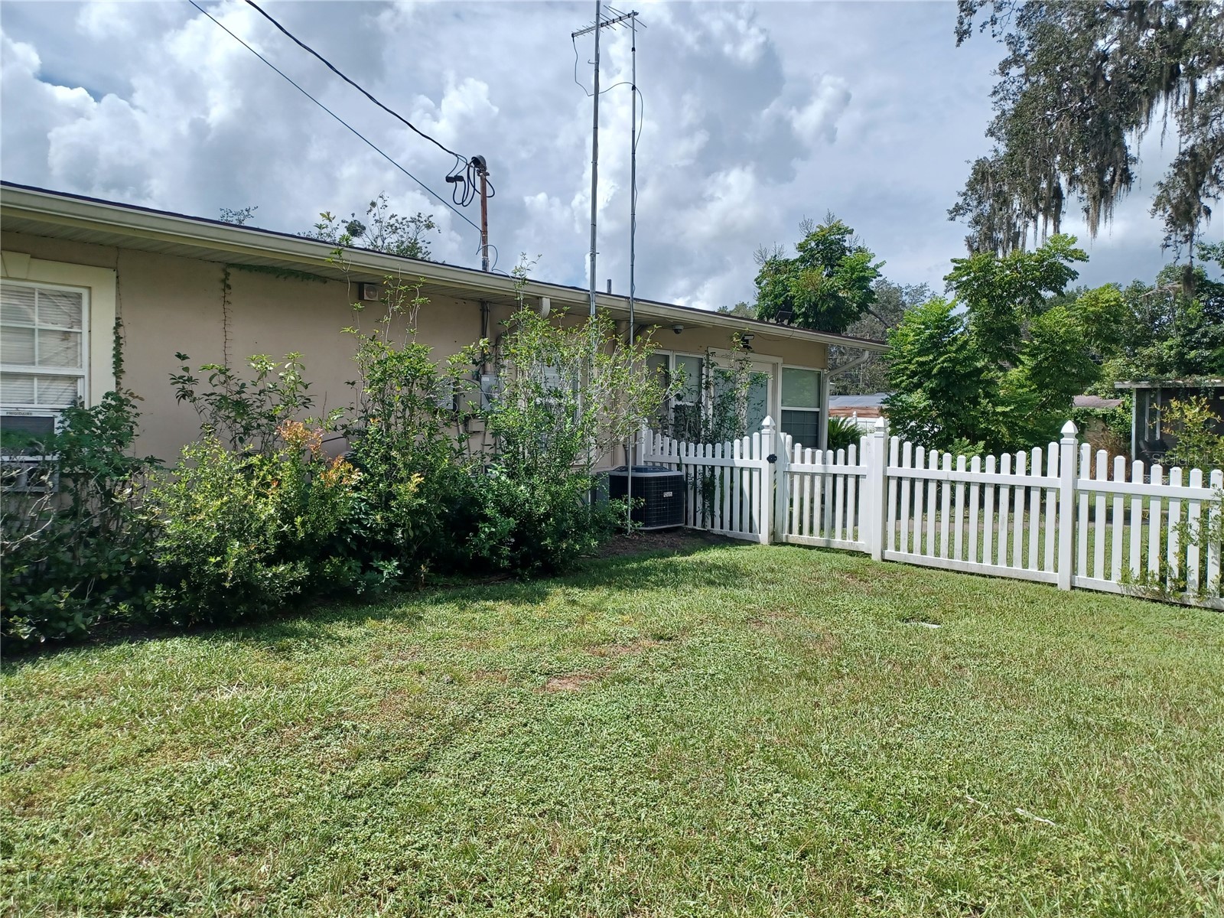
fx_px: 884
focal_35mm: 25
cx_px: 612
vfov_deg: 54.9
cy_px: 459
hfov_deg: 69.4
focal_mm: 4.6
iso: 32
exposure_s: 1/729
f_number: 1.8
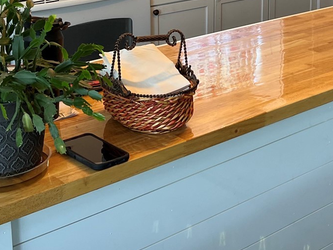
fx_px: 712
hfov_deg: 25.9
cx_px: 263
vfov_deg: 19.1
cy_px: -22
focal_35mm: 74
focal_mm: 5.7
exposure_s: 1/120
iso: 100
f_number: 1.5
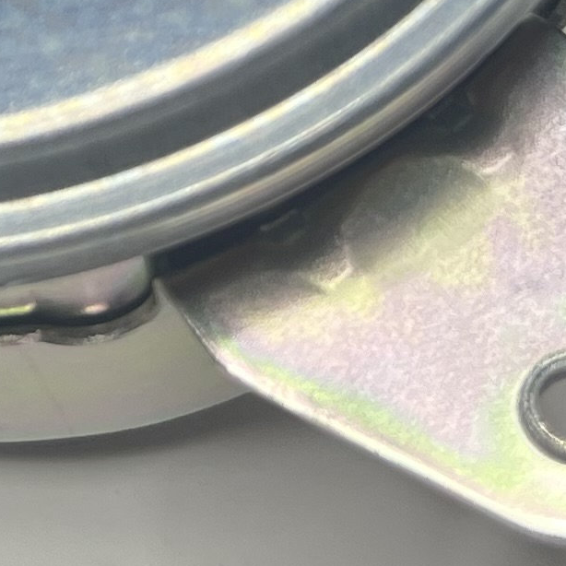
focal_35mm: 151
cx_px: -389
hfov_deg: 10.9
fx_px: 2793
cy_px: -550
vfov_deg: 10.6
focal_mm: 5.7
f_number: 1.5
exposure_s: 1/100
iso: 64
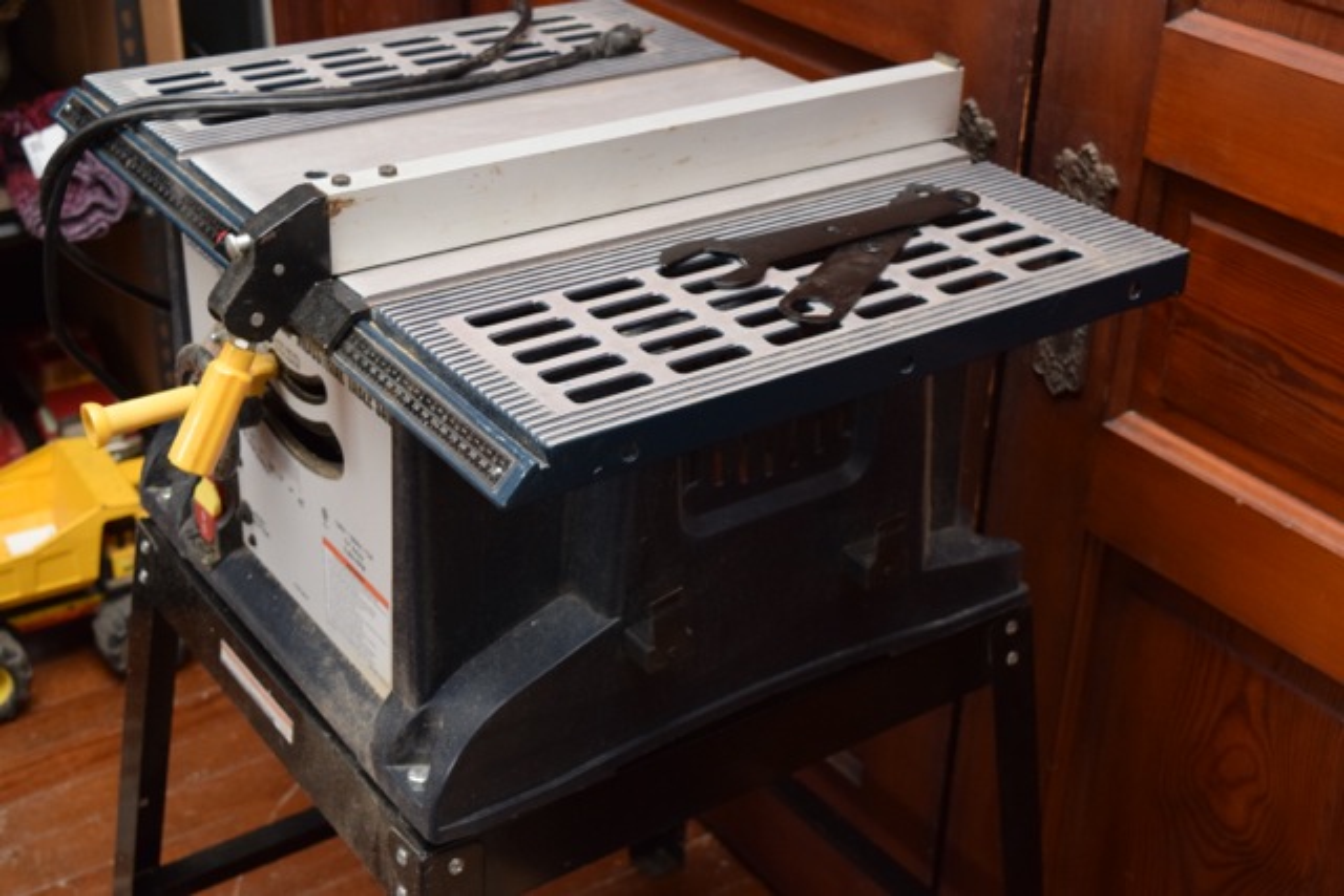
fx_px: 1904
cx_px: 672
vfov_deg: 26.5
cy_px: 448
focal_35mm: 51
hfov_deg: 38.9
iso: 1600
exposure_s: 1/125
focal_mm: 34
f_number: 5.6
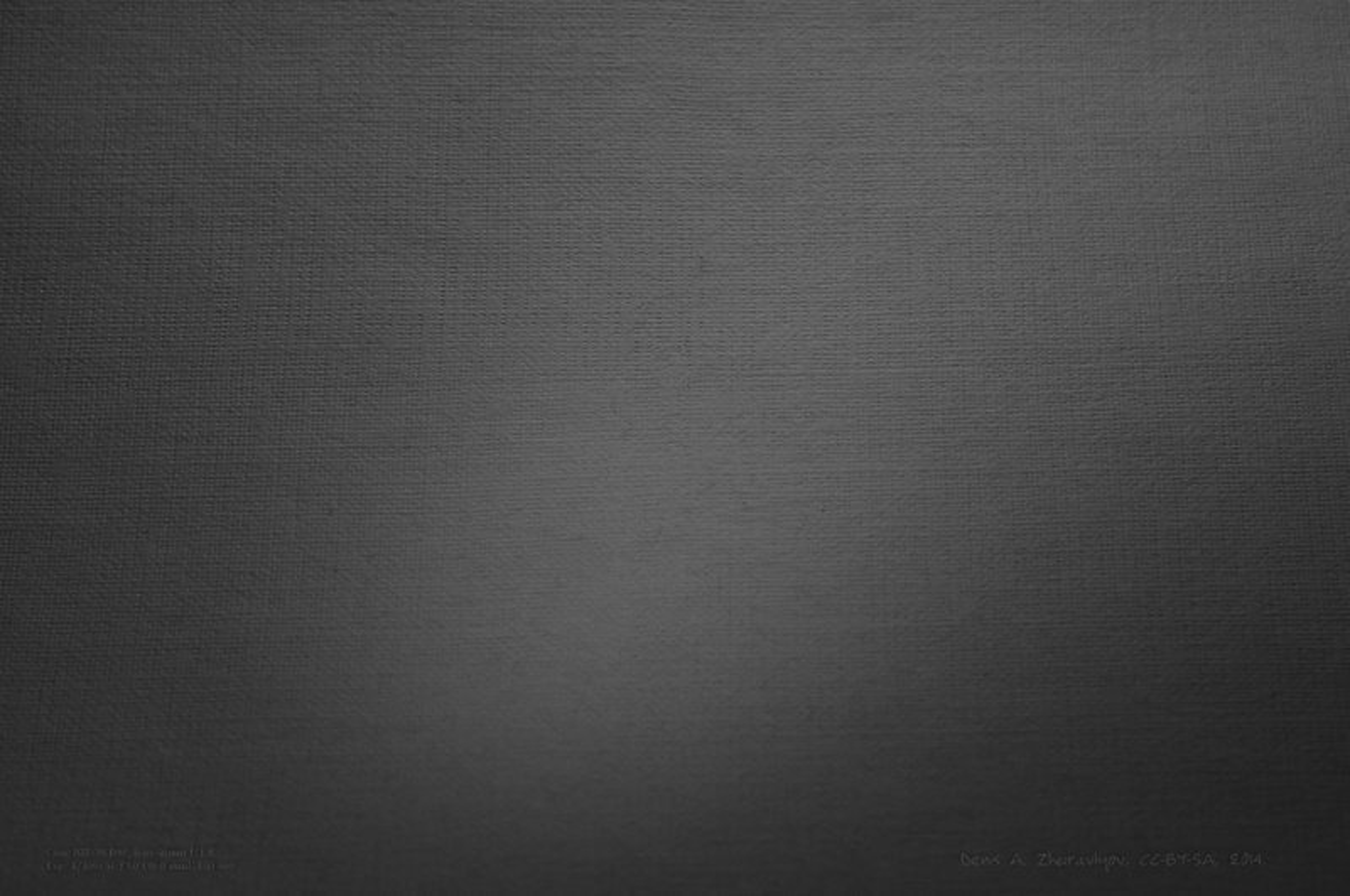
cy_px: 448
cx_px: 675
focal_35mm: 75
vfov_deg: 18.1
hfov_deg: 27.0
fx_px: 2808
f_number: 5
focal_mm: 50
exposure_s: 1/100
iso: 400
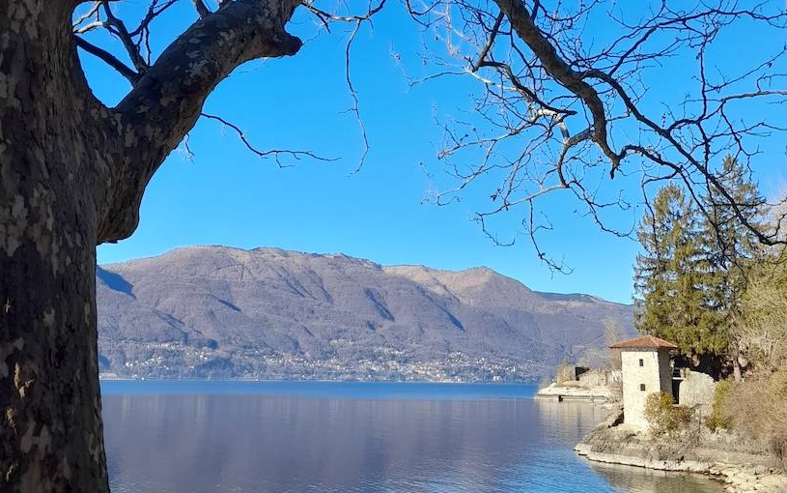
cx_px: 384
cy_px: 213
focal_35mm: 39
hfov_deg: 50.4
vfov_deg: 32.7
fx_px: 837
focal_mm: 4.6
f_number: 2
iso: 20
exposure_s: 1/425
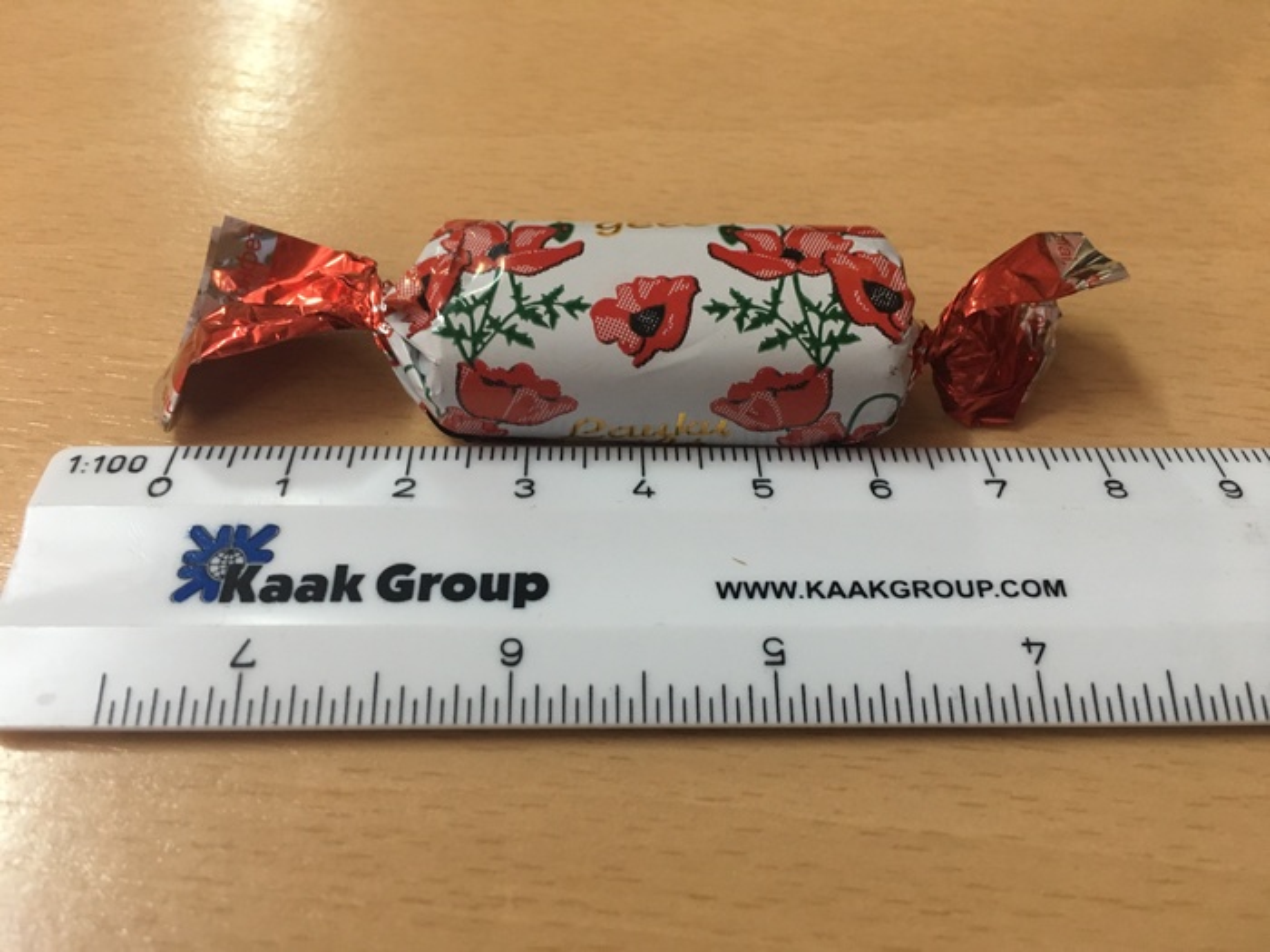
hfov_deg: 61.7
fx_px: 1064
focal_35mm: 29
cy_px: 476
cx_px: 635
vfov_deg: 48.2
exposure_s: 1/33
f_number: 2.2
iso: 125
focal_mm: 4.15
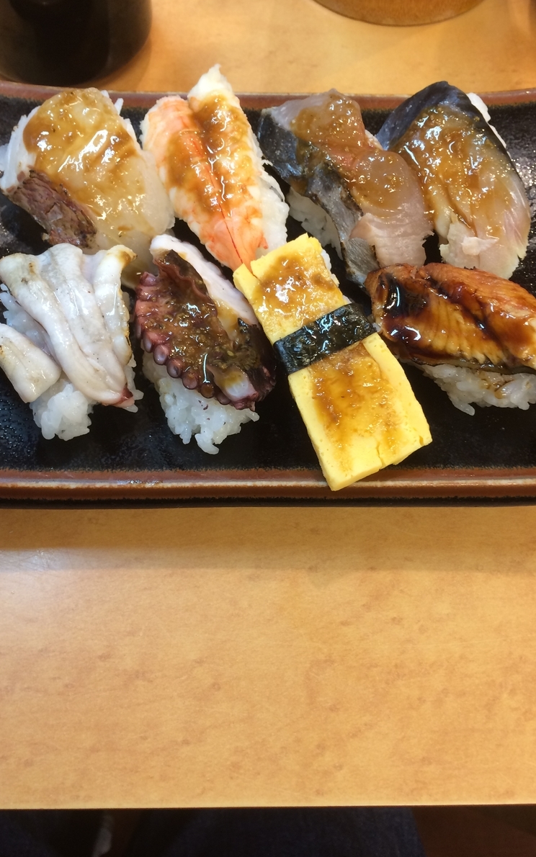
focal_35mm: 31
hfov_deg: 40.6
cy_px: 427
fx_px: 724
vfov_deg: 61.2
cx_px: 267
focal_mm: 4.15
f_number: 2.2
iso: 64
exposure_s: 1/30
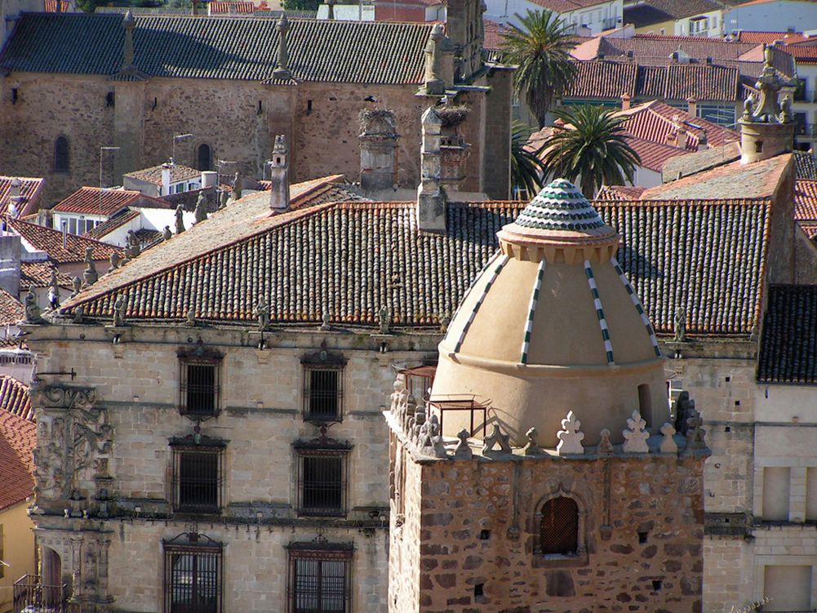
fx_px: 6114
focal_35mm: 259
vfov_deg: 5.7
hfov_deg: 7.6
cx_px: 408
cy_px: 306
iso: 50
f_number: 3.2
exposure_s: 1/500
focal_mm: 43
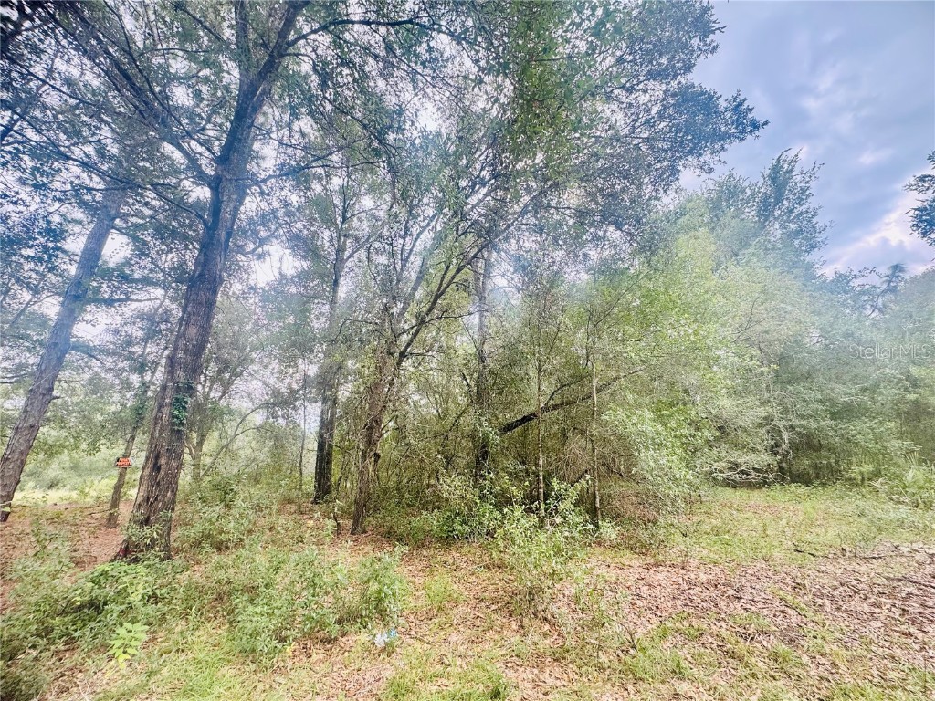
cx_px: 468
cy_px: 350
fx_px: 378
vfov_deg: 85.7
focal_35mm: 14
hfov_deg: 102.1
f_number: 2.2
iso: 50
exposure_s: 1/99
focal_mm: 2.22
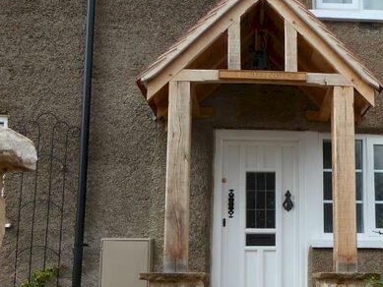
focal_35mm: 45
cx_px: 289
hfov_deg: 40.8
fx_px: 498
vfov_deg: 31.3
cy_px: 232
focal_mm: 4.3
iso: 80
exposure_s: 1/320
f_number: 3.3
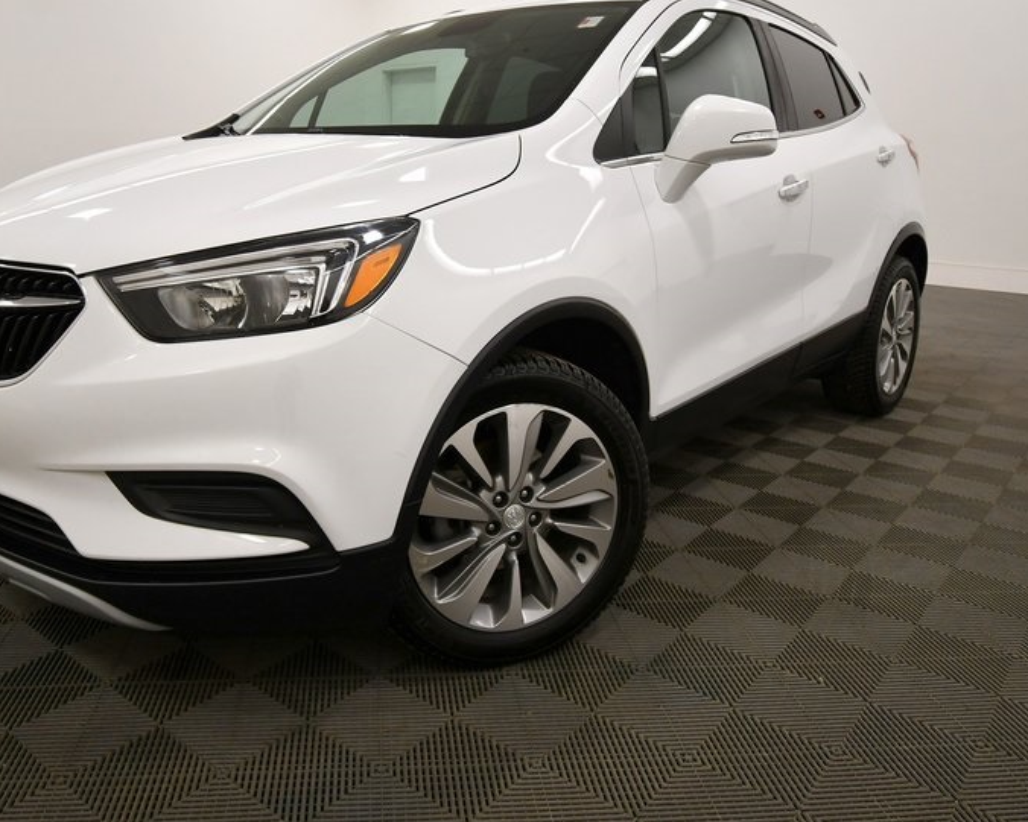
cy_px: 311
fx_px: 822
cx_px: 429
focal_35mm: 27
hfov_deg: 63.7
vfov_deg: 52.6
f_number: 5
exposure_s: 1/250
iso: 640
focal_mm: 13
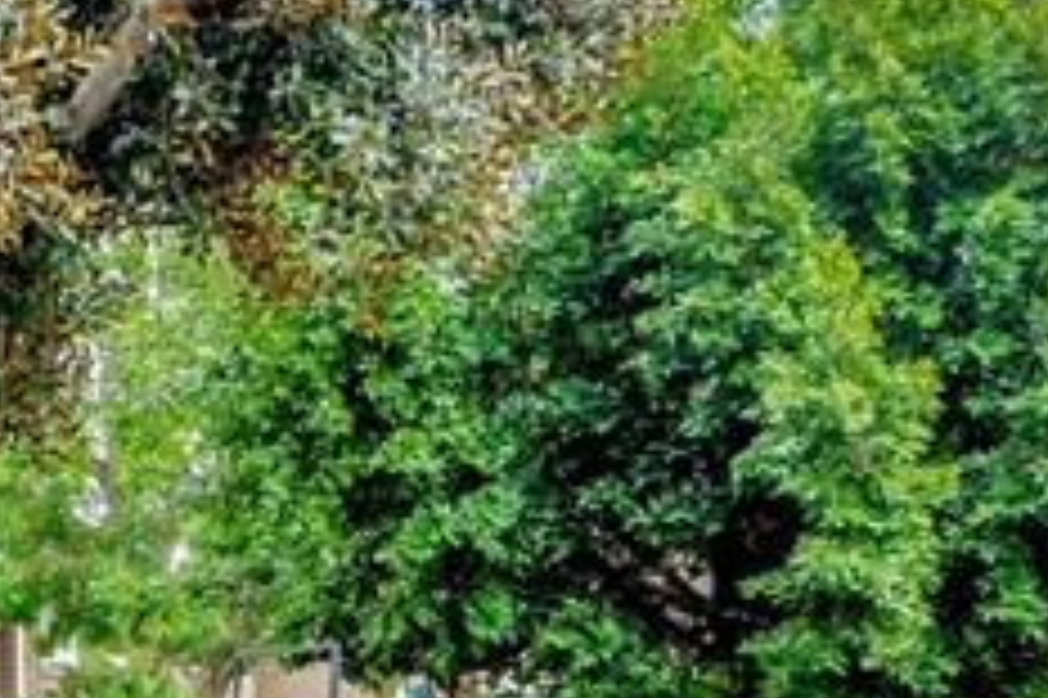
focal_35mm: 66
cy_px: 786
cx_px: -517
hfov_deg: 24.1
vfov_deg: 19.6
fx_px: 1920
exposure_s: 1/80
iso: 100
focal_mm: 10
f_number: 6.3
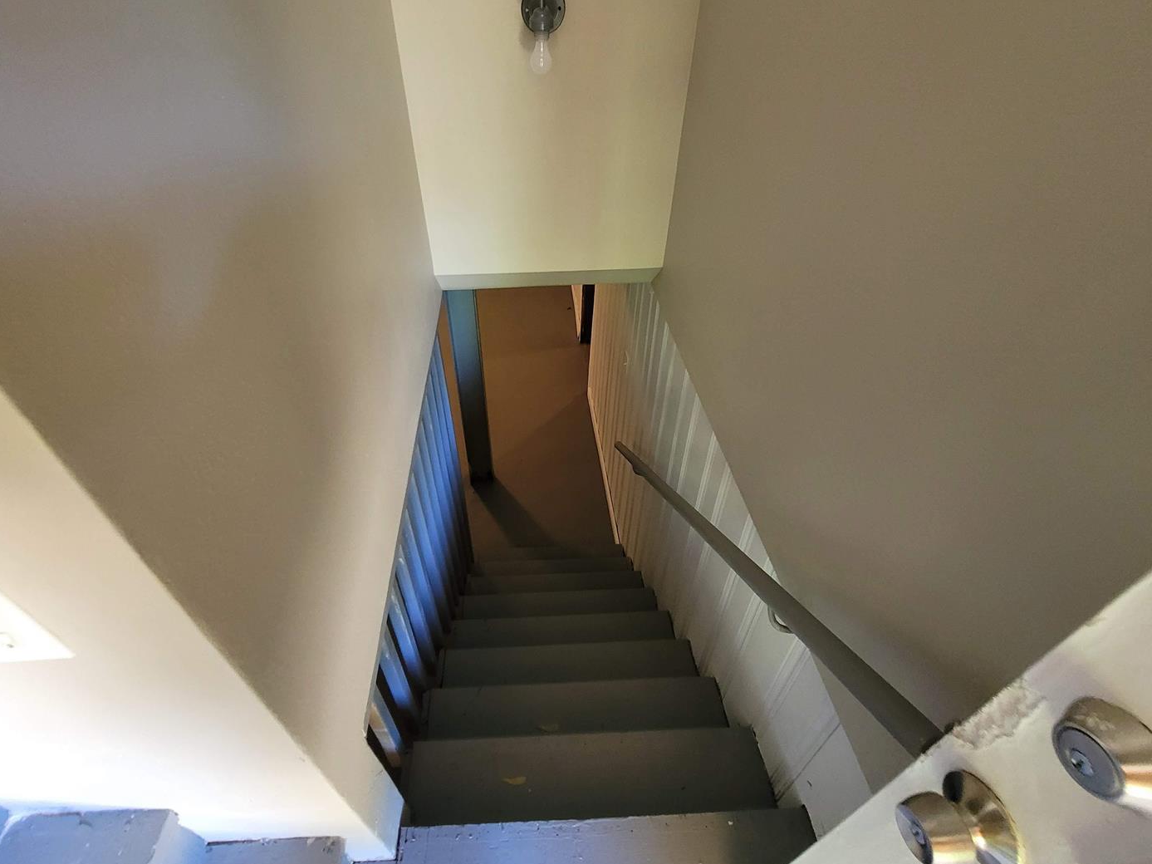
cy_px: 391
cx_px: 527
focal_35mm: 15
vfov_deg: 81.5
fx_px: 499
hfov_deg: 97.9
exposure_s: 1/39
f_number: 2.2
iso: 320
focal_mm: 2.2
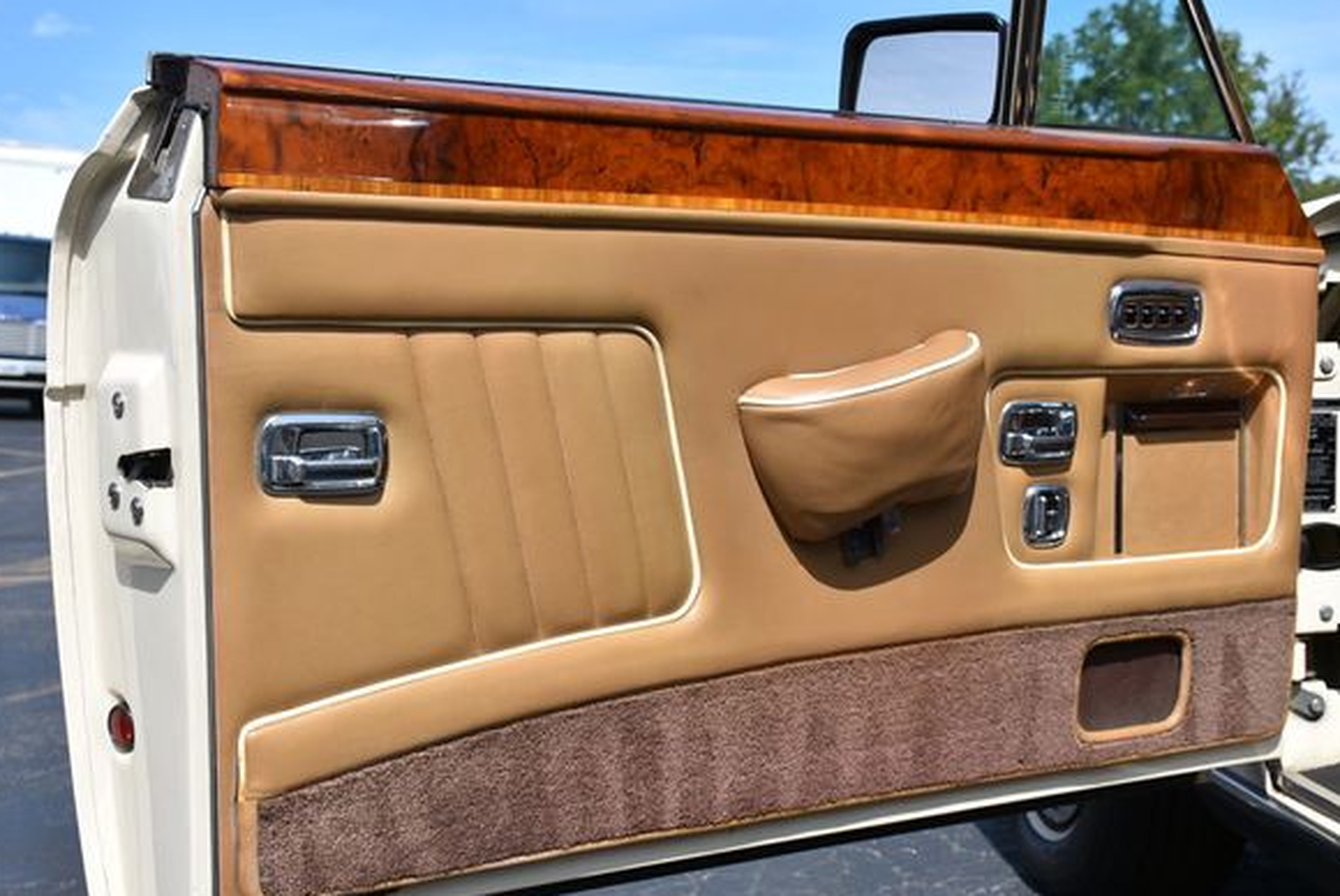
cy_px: 471
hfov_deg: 37.5
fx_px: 1975
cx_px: 725
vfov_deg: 25.6
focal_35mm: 53
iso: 180
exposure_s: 1/500
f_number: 8
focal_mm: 32
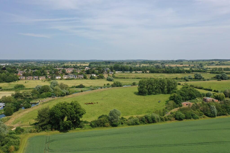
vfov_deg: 46.4
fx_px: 179
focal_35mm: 28
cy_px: 76
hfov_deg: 65.5
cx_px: 115
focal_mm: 10.26
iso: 100
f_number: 6.3
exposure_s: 1/500
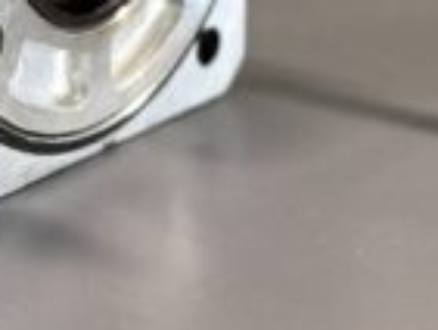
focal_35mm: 261
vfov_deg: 5.6
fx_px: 3305
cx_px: -146
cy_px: -274
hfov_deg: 7.5
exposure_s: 1/50
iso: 250
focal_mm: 6.76
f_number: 1.78
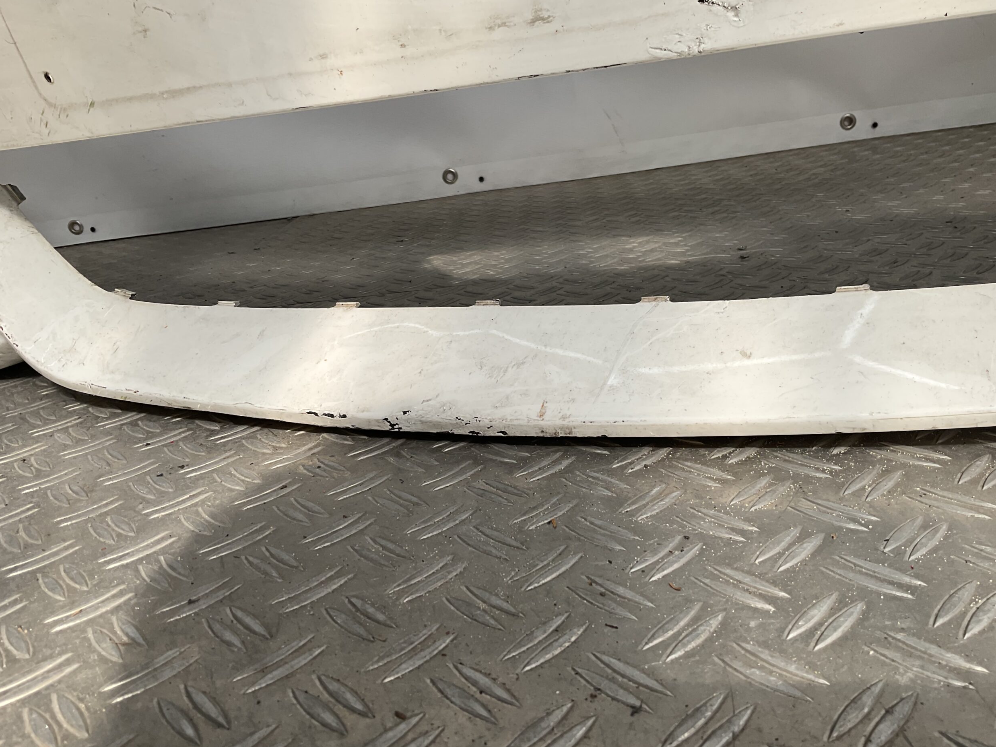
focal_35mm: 30
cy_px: 377
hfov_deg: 60.0
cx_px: 513
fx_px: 863
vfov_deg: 46.8
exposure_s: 1/683
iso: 16
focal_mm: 3
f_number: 1.8
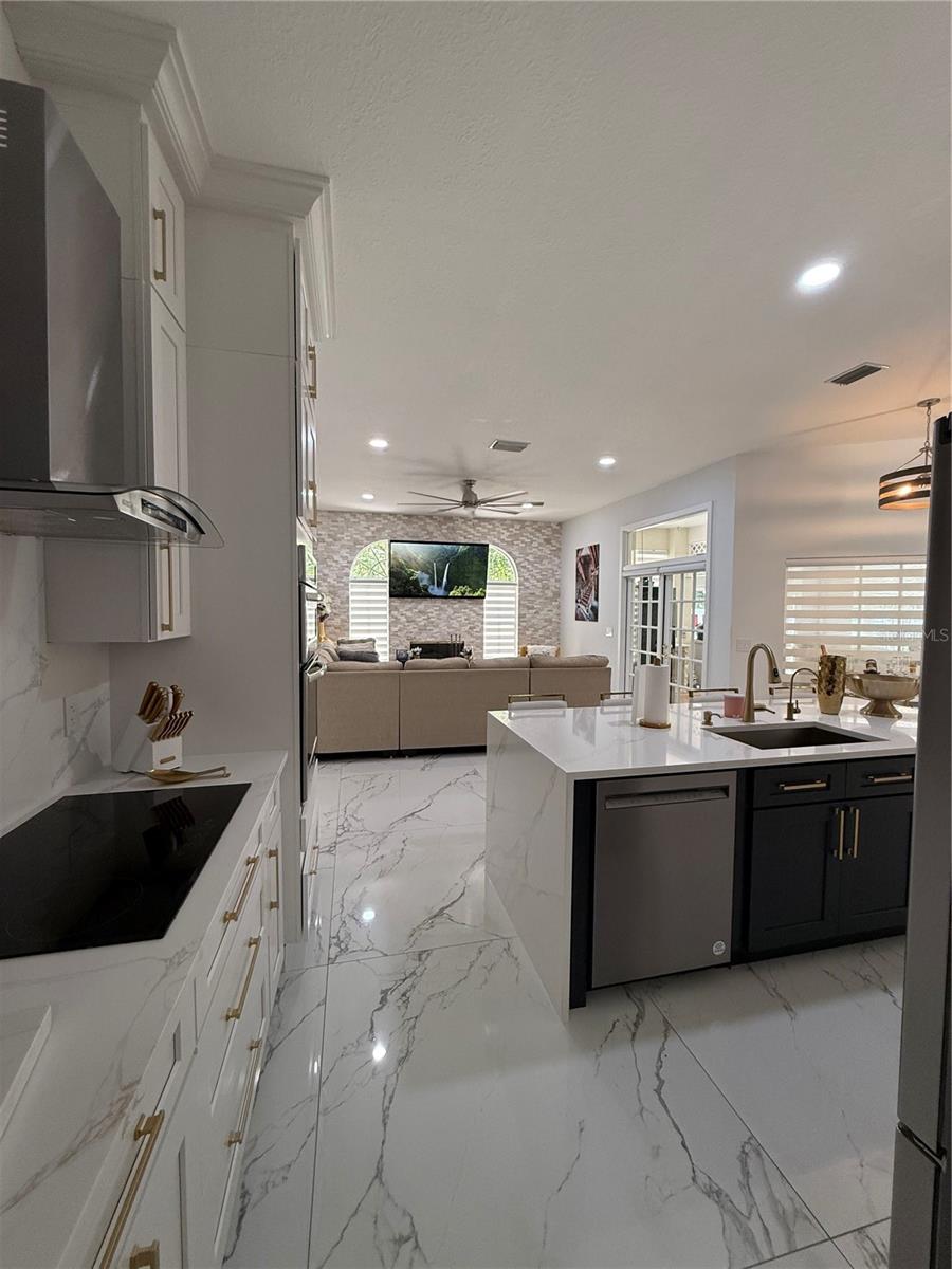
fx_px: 513
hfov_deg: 85.7
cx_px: 476
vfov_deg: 102.1
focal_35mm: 14
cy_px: 634
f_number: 2.2
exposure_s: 1/120
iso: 200
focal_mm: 2.22
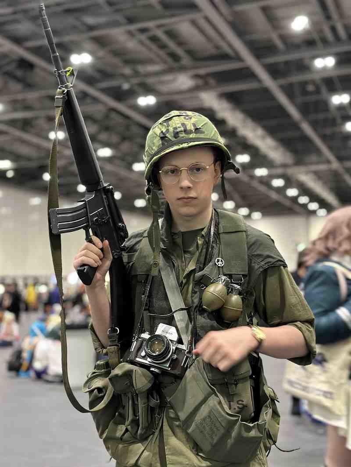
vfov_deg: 39.6
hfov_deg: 30.3
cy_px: 234
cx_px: 176
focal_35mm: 48
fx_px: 649
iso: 640
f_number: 1.78
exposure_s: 1/33
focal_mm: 6.86
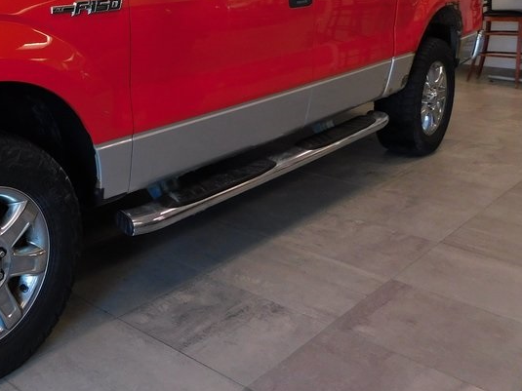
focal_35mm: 44
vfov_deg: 31.6
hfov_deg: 39.0
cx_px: 23
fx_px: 663
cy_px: 57
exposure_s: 1/30
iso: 180
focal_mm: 4
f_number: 3
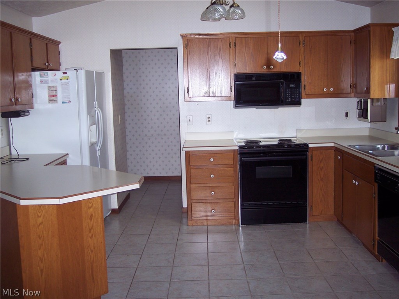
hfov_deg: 47.9
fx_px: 450
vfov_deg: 36.8
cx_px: 200
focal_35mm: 39
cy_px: 150
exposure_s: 1/60
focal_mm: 8
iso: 140
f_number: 2.8
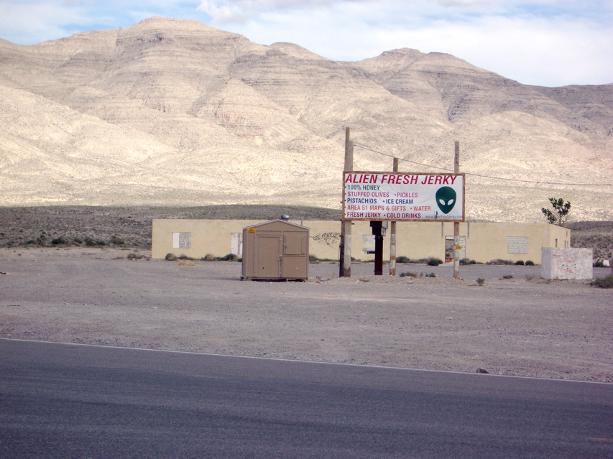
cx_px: 306
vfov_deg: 14.1
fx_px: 1859
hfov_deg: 18.7
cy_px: 230
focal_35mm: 105
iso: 50
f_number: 7.7
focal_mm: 17.4
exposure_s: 1/200
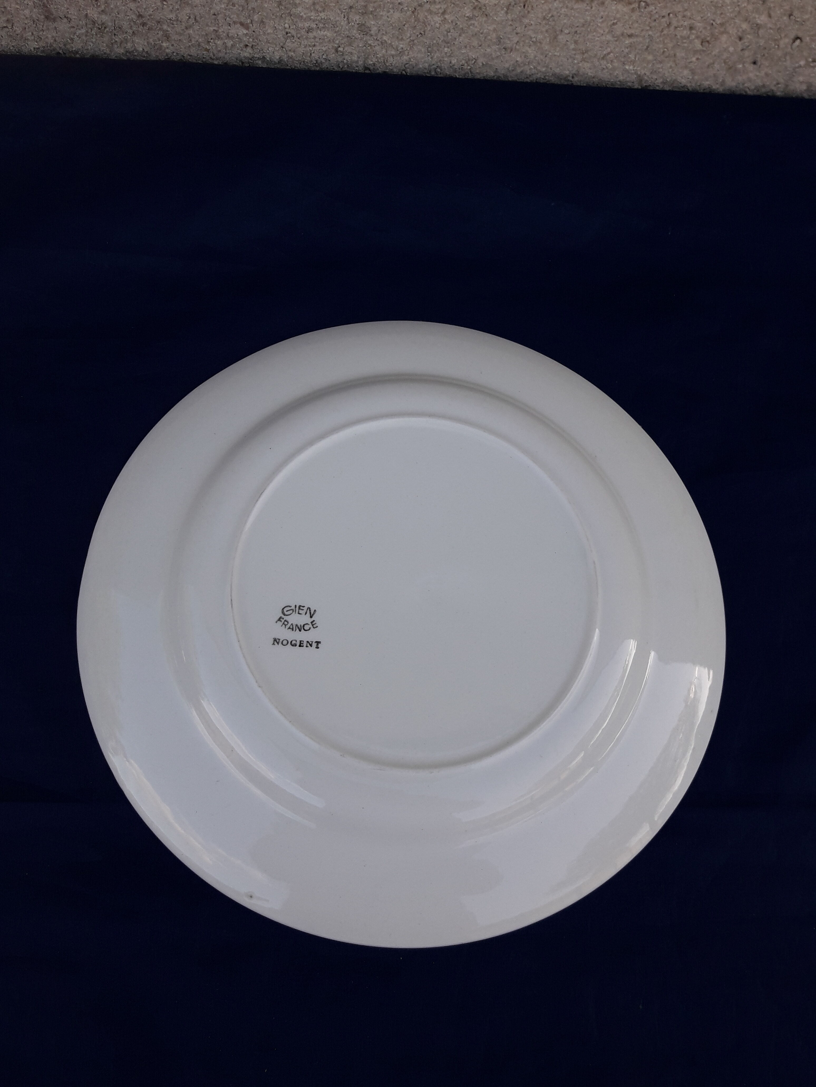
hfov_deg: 49.7
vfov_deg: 63.4
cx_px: 408
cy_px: 544
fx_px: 880
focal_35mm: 28
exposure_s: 1/319
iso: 40
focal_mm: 3.7
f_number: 1.9
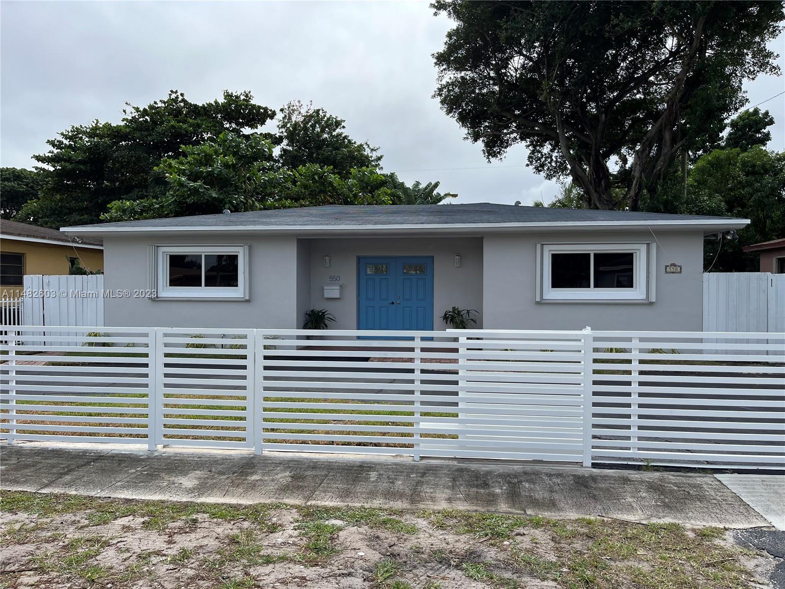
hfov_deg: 67.3
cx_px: 392
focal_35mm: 26
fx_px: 590
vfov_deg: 53.1
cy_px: 294
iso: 50
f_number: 1.6
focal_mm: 5.1
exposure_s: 1/3521
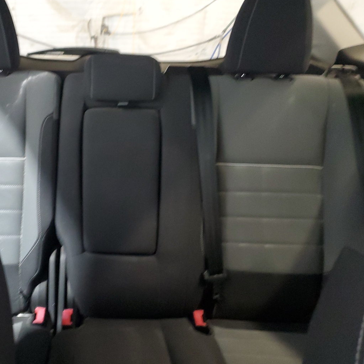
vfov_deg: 46.0
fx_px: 428
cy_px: 175
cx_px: 97
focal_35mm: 36
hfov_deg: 44.7
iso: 340
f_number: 1.5
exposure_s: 1/30
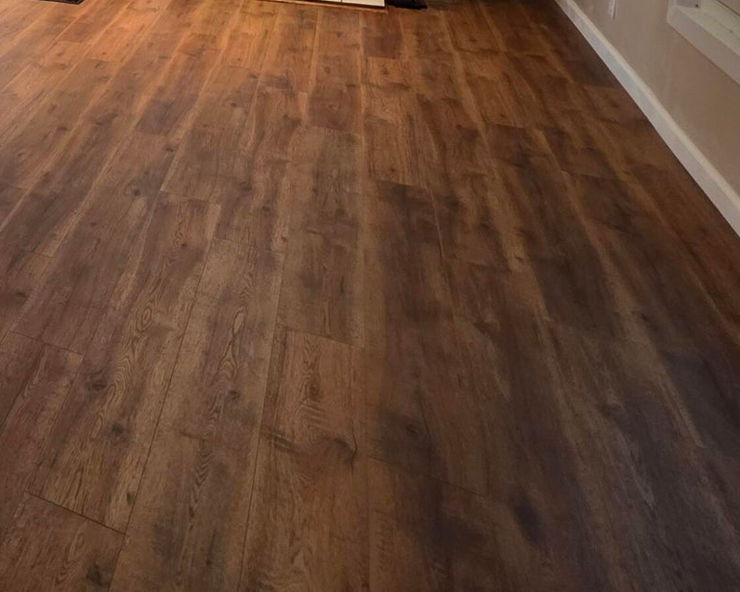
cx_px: -77
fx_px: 745
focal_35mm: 34
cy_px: -102
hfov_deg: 41.8
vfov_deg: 35.2
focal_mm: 2.2
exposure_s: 1/60
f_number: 1.9
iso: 160
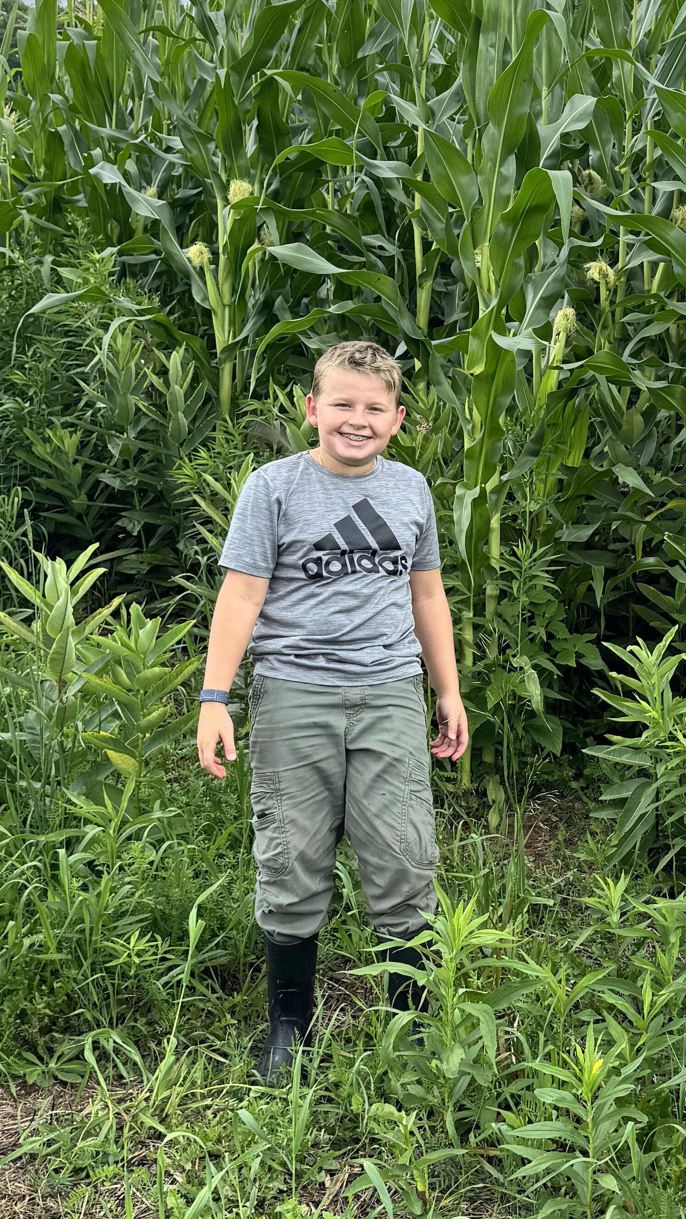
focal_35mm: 56
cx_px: 600
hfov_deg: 21.0
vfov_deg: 37.1
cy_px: 503
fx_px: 1811
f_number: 1.78
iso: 80
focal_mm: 6.76
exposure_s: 1/1059
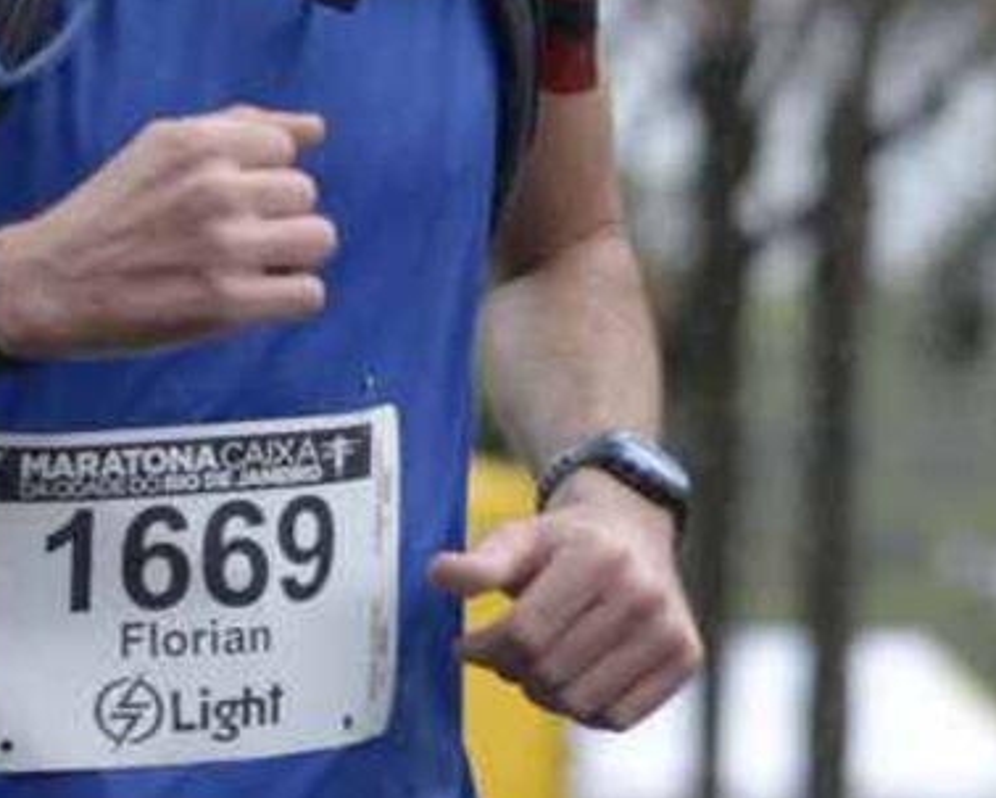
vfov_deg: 2.8
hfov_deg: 3.4
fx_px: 16535
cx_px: 219
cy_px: 255
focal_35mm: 560
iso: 1600
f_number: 5
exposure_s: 1/500
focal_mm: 125
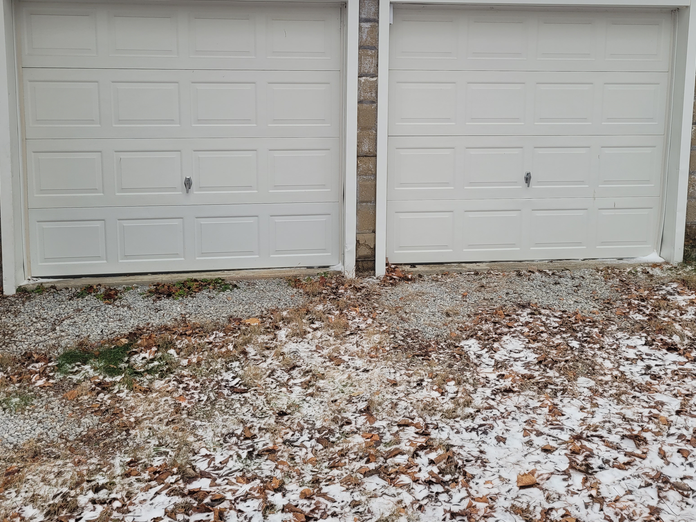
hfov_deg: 54.0
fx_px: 684
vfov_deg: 41.4
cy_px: 186
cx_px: 357
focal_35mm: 34
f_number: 1.8
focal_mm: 5.4
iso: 40
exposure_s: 1/315
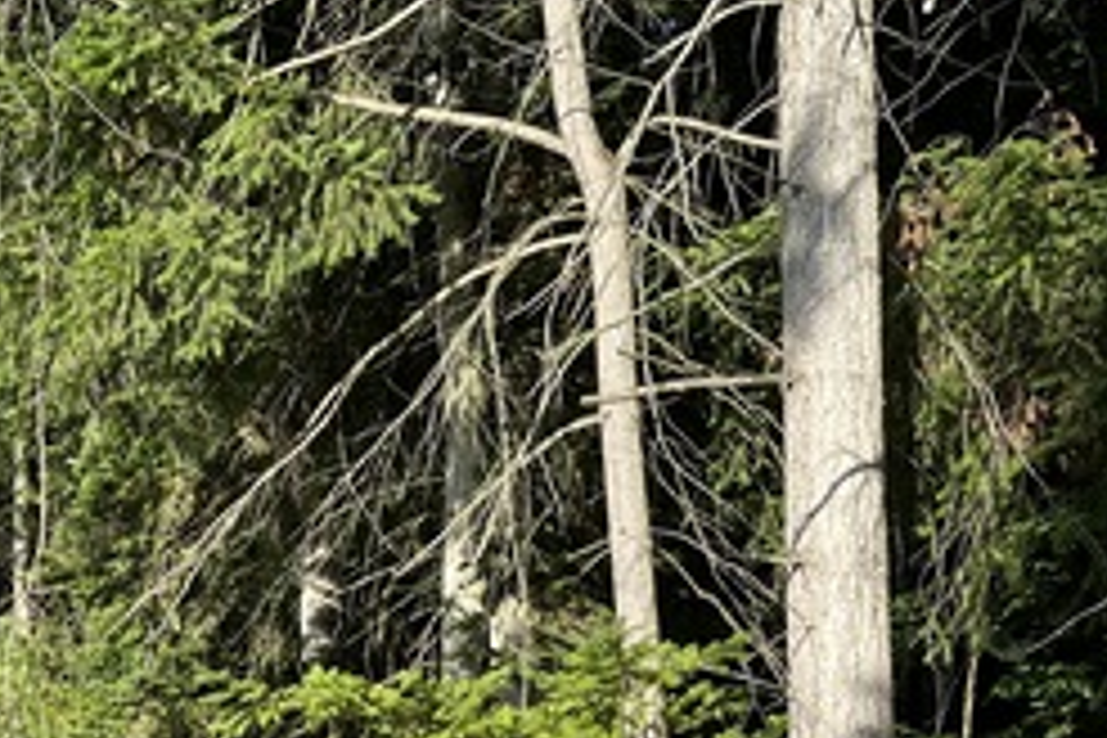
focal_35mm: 61
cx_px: -36
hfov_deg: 30.3
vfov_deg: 20.8
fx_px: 1876
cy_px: 873
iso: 80
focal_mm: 6.86
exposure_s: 1/1812
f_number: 1.78
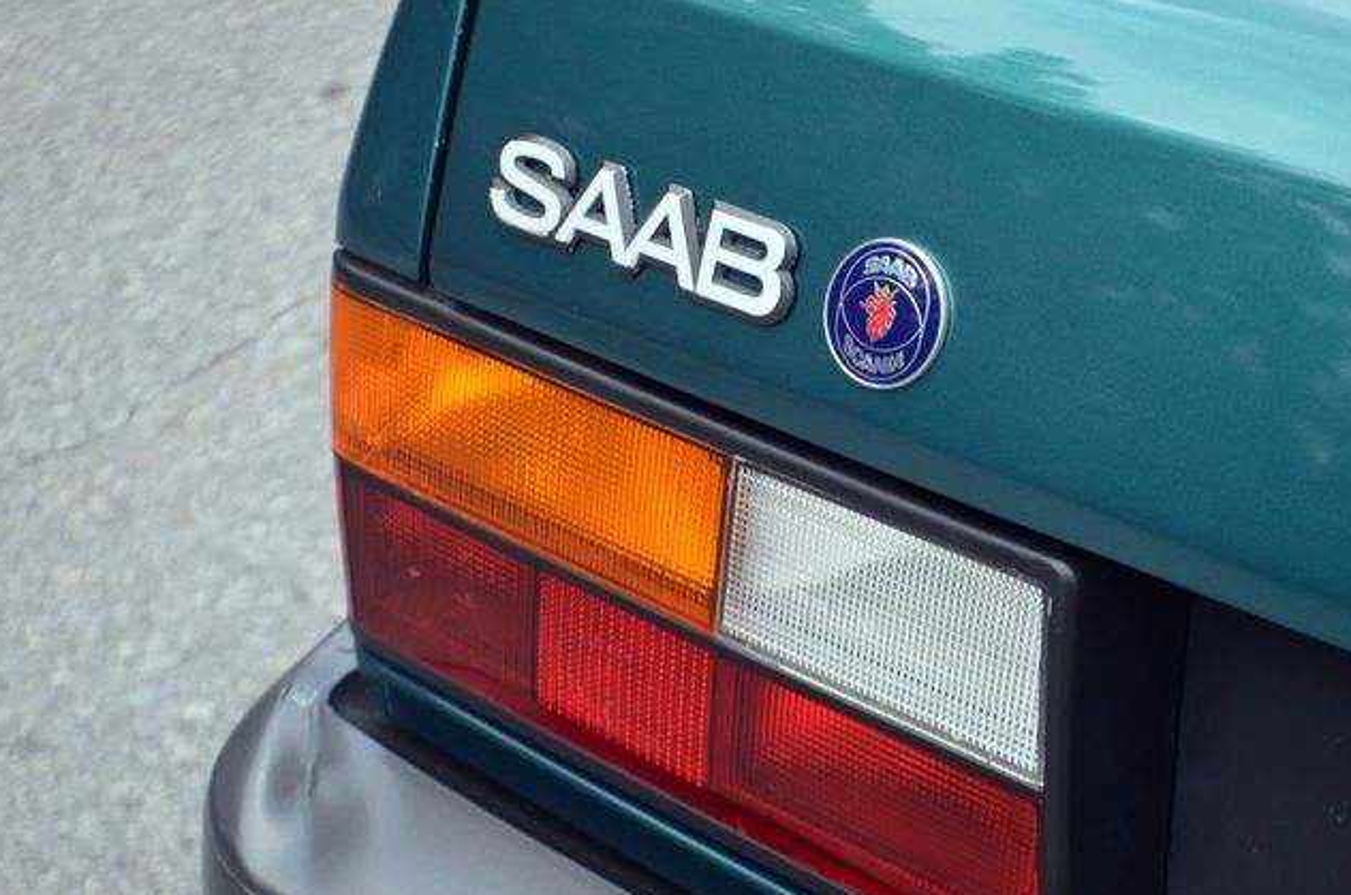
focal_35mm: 84
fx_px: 3128
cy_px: 451
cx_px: 673
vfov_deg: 16.3
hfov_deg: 24.4
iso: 400
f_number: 5.6
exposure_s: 1/125
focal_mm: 55
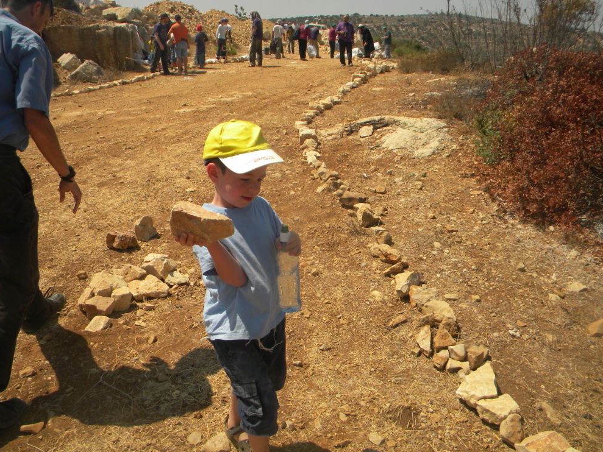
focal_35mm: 29
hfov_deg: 61.7
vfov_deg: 48.2
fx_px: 505
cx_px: 306
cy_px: 224
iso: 80
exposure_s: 1/460
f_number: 7
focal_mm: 5
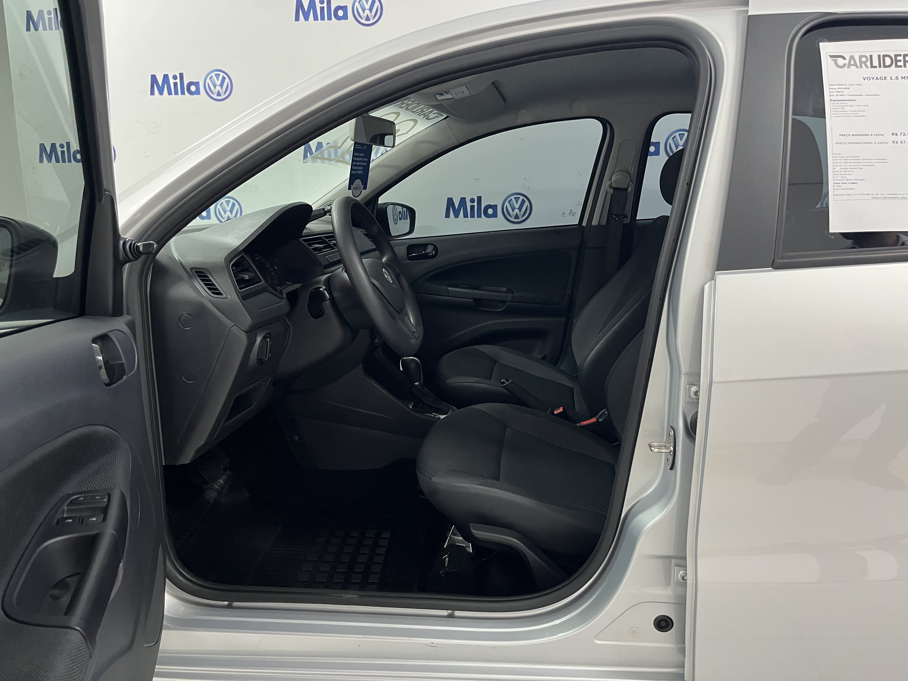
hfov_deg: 67.3
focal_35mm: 26
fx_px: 682
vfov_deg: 53.1
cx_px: 454
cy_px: 340
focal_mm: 5.1
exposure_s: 1/60
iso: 400
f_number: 1.6
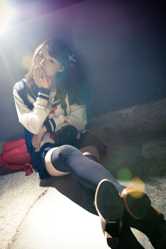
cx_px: 83
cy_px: 124
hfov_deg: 30.2
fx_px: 308
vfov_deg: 44.0
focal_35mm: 45
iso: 800
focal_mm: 29
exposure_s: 1/200
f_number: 5
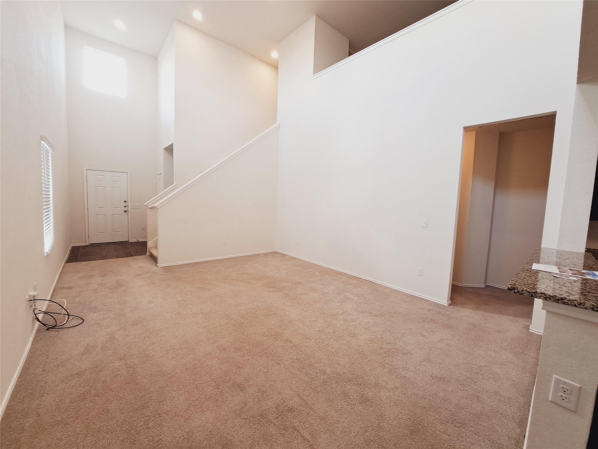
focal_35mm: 13
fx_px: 225
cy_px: 224
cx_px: 299
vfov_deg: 89.9
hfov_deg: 106.2
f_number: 2.2
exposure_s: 1/40
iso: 100
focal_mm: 1.74
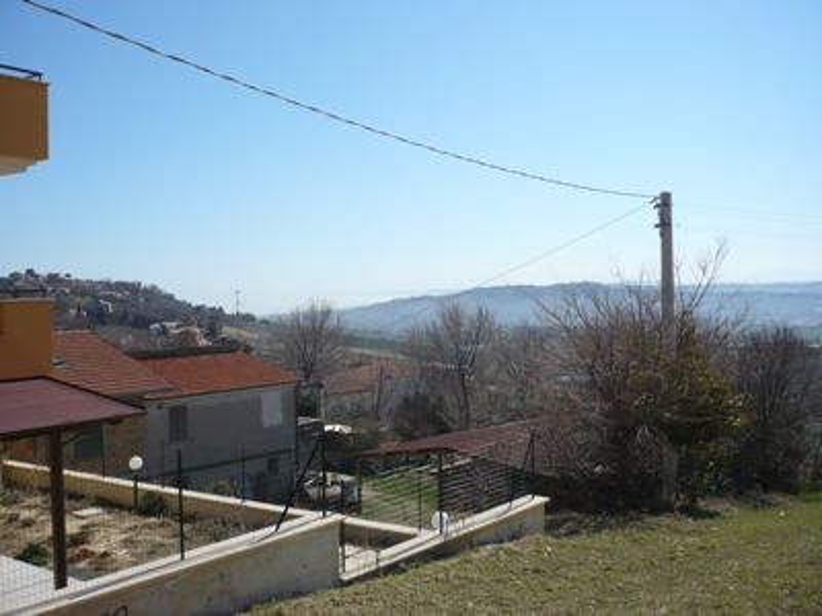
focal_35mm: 35
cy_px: 308
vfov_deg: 40.7
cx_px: 411
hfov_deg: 52.6
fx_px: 831
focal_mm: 5.8
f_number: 8
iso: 100
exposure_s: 1/320
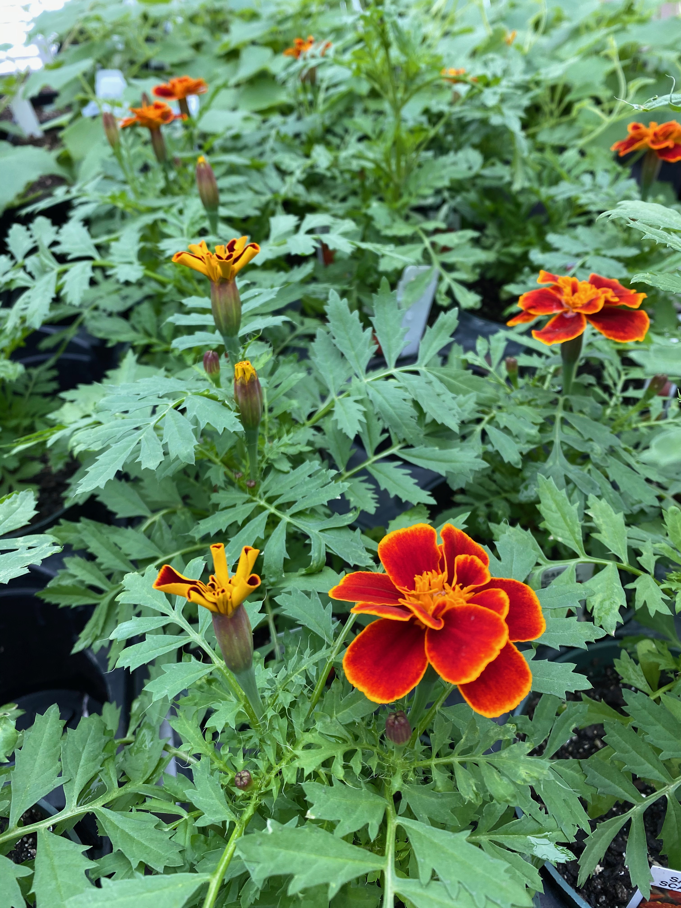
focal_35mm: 26
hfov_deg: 53.1
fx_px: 682
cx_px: 340
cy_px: 454
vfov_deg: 67.3
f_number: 1.8
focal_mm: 4.25
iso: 50
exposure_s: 1/120
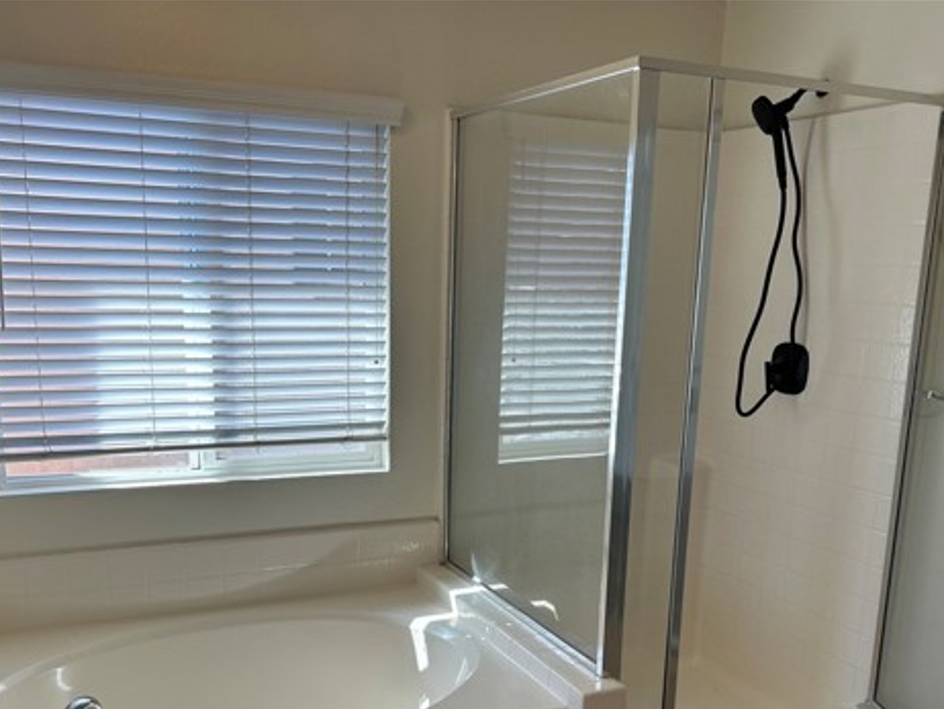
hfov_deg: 51.3
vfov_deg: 39.1
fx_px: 982
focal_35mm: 36
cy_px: 488
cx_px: 466
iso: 40
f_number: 1.5
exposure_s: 1/236
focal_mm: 5.7
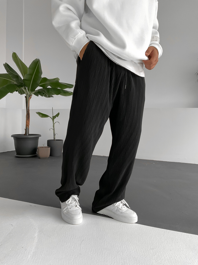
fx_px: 221
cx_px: 99
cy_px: 132
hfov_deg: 48.2
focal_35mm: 29
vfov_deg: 61.7
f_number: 1.8
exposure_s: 1/60
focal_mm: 3
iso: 80
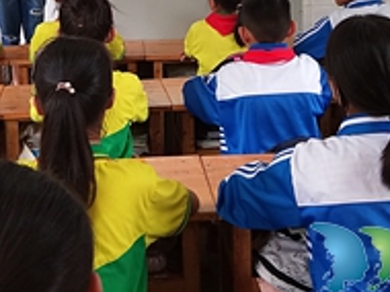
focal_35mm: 79
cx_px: 172
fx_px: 889
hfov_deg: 24.7
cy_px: -3
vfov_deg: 18.1
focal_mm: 3.95
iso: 177
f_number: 1.8
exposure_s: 1/100
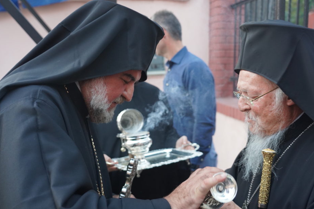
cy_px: 109
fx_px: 358
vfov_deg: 32.6
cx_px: 172
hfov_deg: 47.3
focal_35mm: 41
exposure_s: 1/160
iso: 2500
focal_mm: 37
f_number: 4
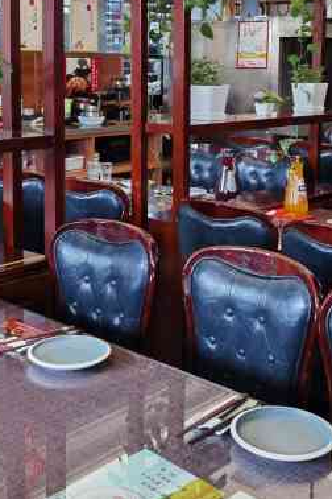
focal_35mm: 52
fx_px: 719
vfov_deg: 37.7
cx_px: 169
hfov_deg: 26.0
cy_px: 156
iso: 100
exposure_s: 1/100
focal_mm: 6.71
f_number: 1.9
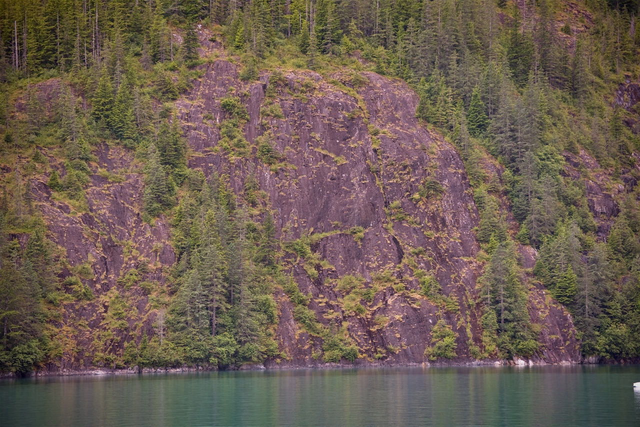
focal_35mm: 112
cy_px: 214
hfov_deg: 18.3
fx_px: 1991
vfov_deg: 12.2
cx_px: 320
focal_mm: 112
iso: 280
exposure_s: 1/250
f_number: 4.8
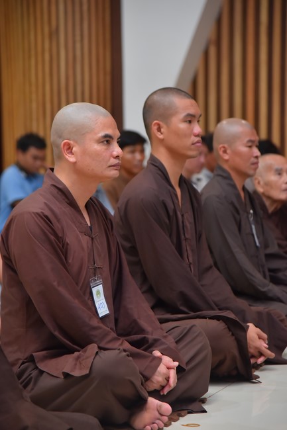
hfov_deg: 11.4
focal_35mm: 120
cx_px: 144
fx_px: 1436
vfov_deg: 17.1
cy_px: 215
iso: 1250
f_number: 5
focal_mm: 120
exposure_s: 1/100
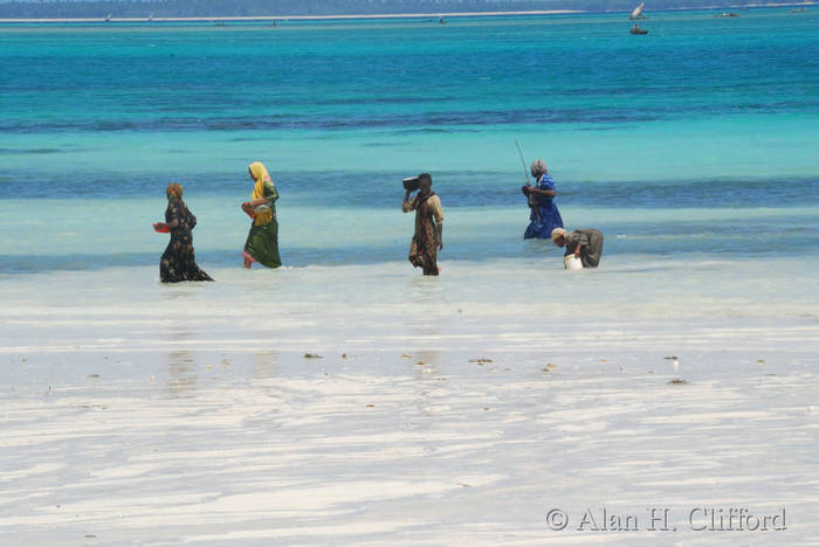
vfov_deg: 4.6
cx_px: 410
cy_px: 274
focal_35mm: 300
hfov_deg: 6.9
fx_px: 6830
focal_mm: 200
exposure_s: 1/320
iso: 800
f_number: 22
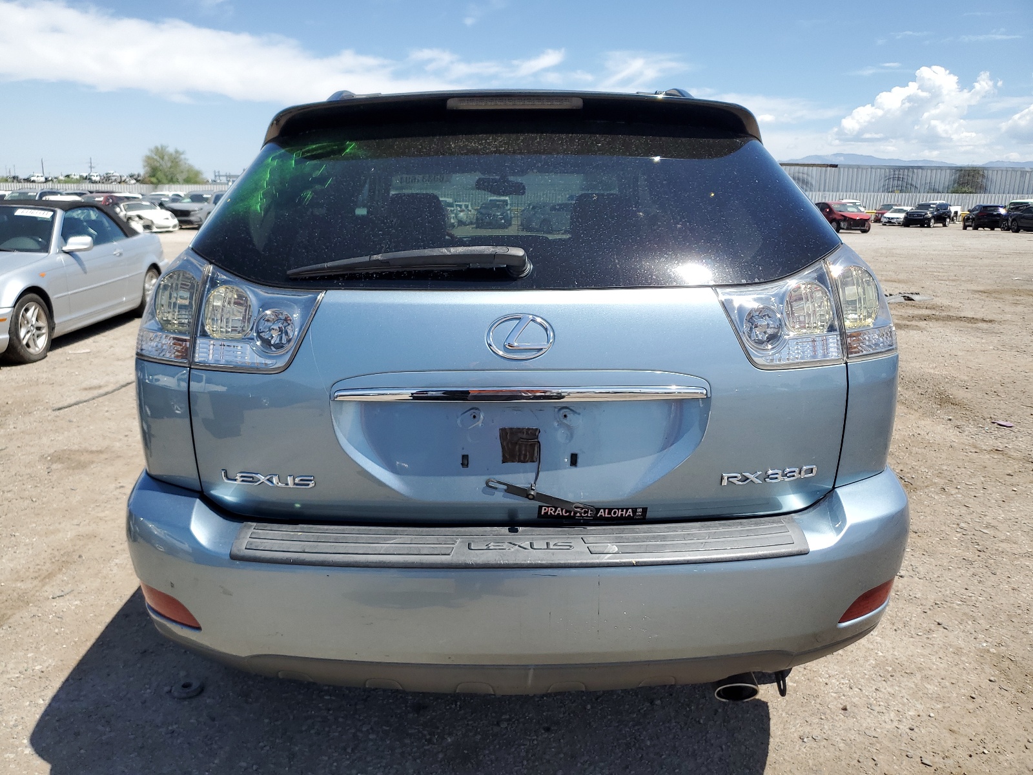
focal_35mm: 26
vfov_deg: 53.1
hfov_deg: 67.3
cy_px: 388
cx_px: 516
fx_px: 776
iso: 50
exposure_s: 1/3333
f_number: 1.5
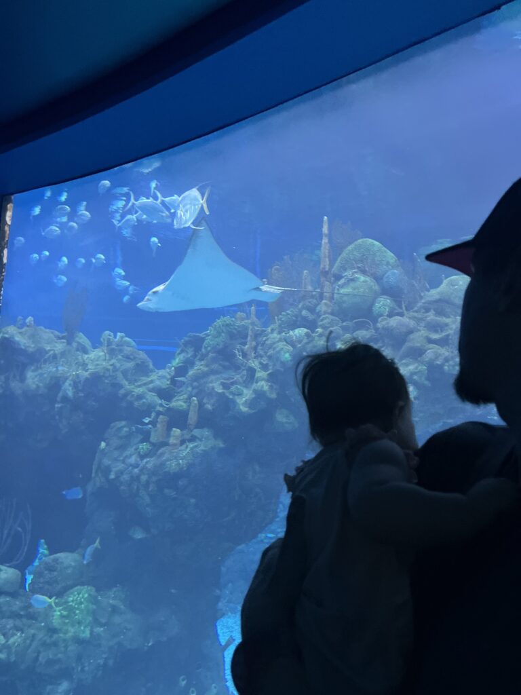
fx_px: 522
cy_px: 348
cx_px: 260
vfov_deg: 67.3
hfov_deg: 53.1
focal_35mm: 26
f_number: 1.6
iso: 640
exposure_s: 1/30
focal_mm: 5.1
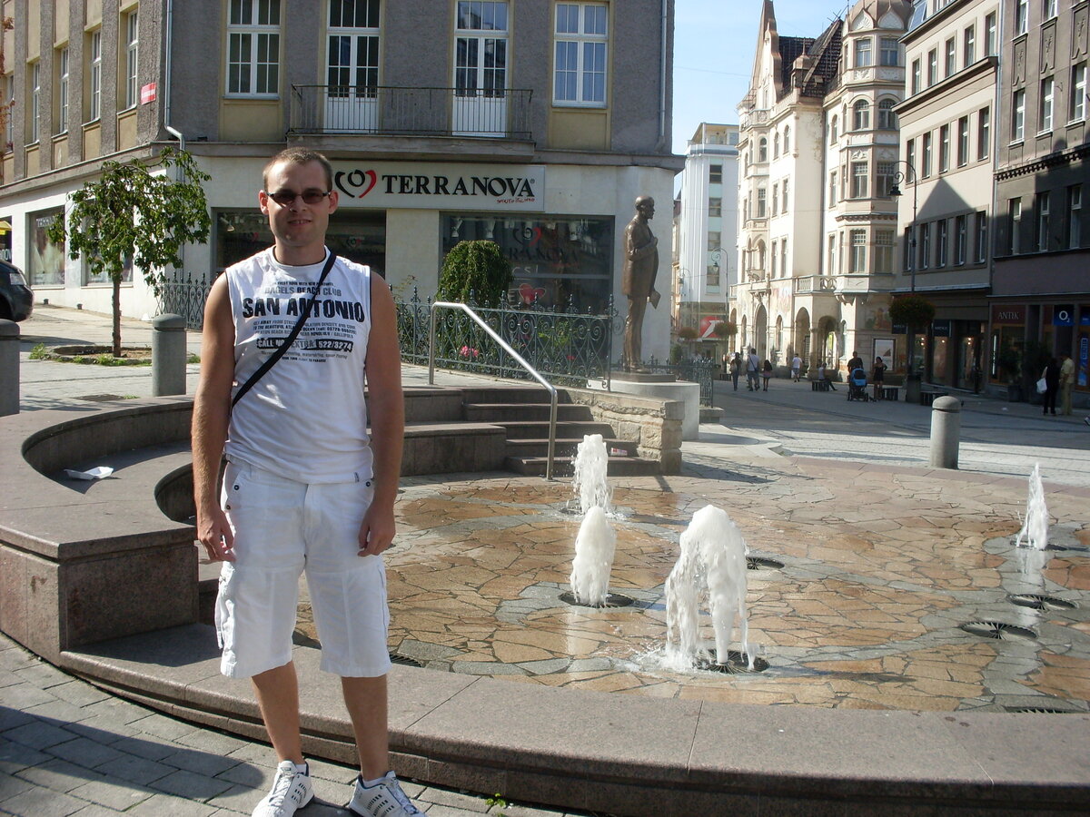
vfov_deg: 37.7
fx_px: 1197
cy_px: 408
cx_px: 545
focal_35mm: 38
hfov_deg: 49.0
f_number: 8.4
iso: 80
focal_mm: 6.3
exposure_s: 1/125
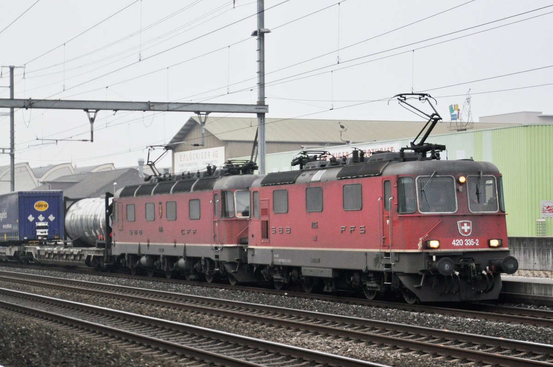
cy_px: 184
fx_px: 1611
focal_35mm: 105
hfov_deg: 19.5
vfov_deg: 13.0
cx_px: 276
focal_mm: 70
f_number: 2.8
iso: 800
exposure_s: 1/1000
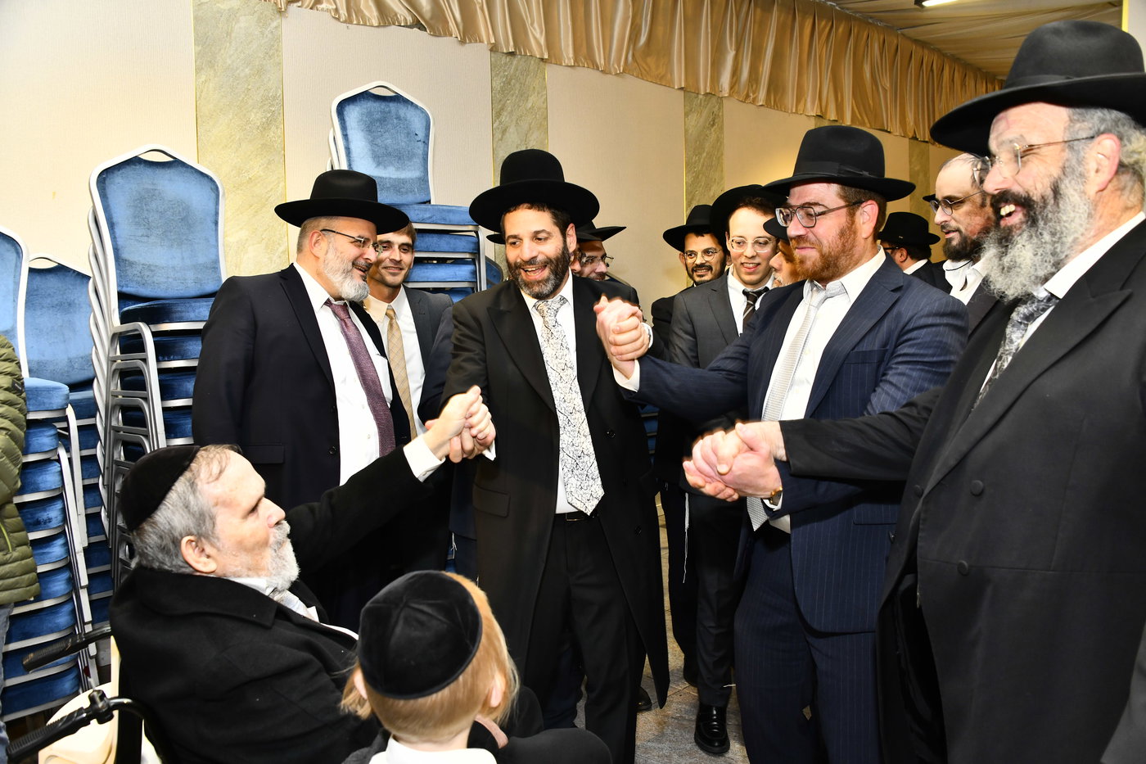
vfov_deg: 46.4
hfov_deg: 65.5
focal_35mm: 28
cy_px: 382
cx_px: 573
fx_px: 891
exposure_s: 1/200
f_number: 5.6
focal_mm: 28
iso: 800
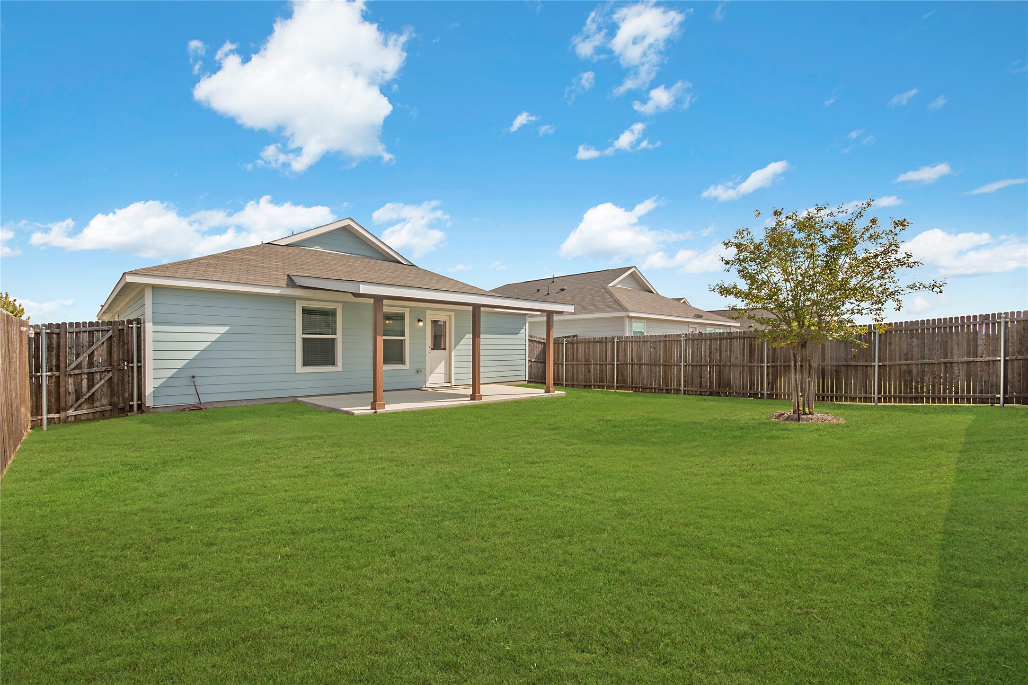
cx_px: 514
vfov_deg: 77.3
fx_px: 428
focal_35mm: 15
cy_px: 342
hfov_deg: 100.4
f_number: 11
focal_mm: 10
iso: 100
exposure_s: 1/250
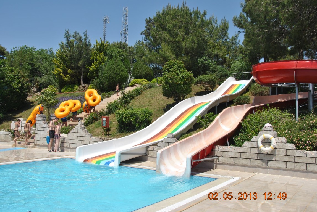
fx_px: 291
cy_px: 106
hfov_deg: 57.2
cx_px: 158
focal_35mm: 33
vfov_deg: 40.1
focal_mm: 22
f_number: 11
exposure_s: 1/200
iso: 100
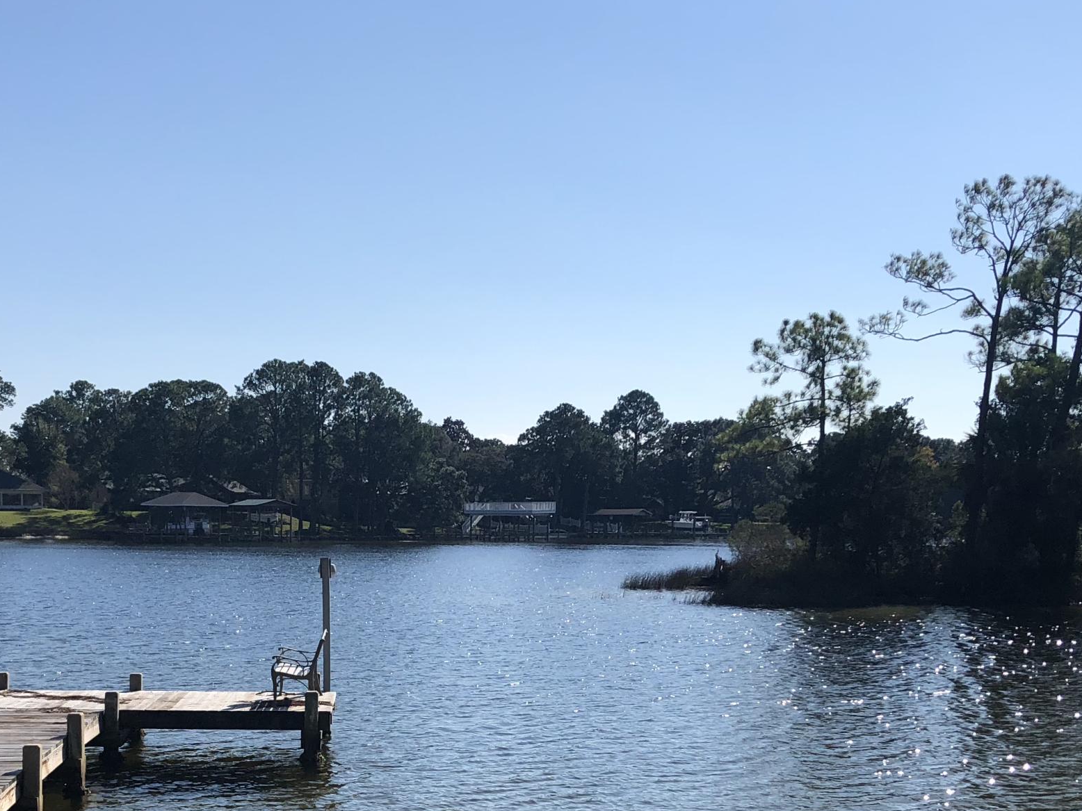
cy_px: 687
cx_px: 417
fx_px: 1688
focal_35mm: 54
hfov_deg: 35.4
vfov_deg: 26.4
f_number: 1.8
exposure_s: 1/4000
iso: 20
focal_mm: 3.99
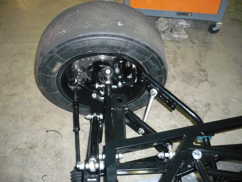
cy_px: 91
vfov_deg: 40.7
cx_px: 121
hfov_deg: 52.6
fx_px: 245
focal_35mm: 35
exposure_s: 1/30
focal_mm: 5.8
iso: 320
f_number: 2.8
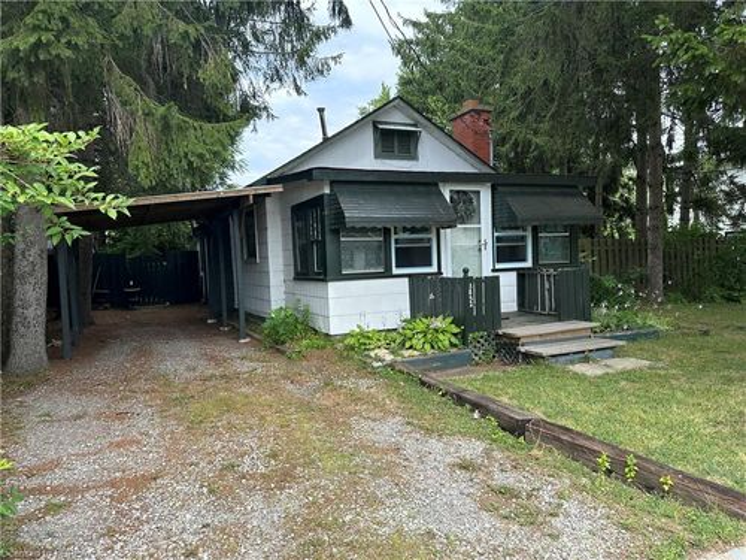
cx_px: 373
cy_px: 280
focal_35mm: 24
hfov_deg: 71.6
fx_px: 517
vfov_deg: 56.8
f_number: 1.78
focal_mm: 6.86
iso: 80
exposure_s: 1/1198
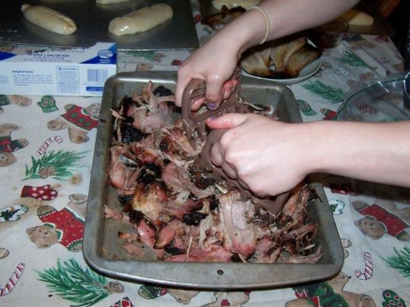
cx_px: 211
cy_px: 158
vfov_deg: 34.3
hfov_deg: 44.8
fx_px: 497
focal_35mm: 42
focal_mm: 6.3
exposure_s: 1/60
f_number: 2.8
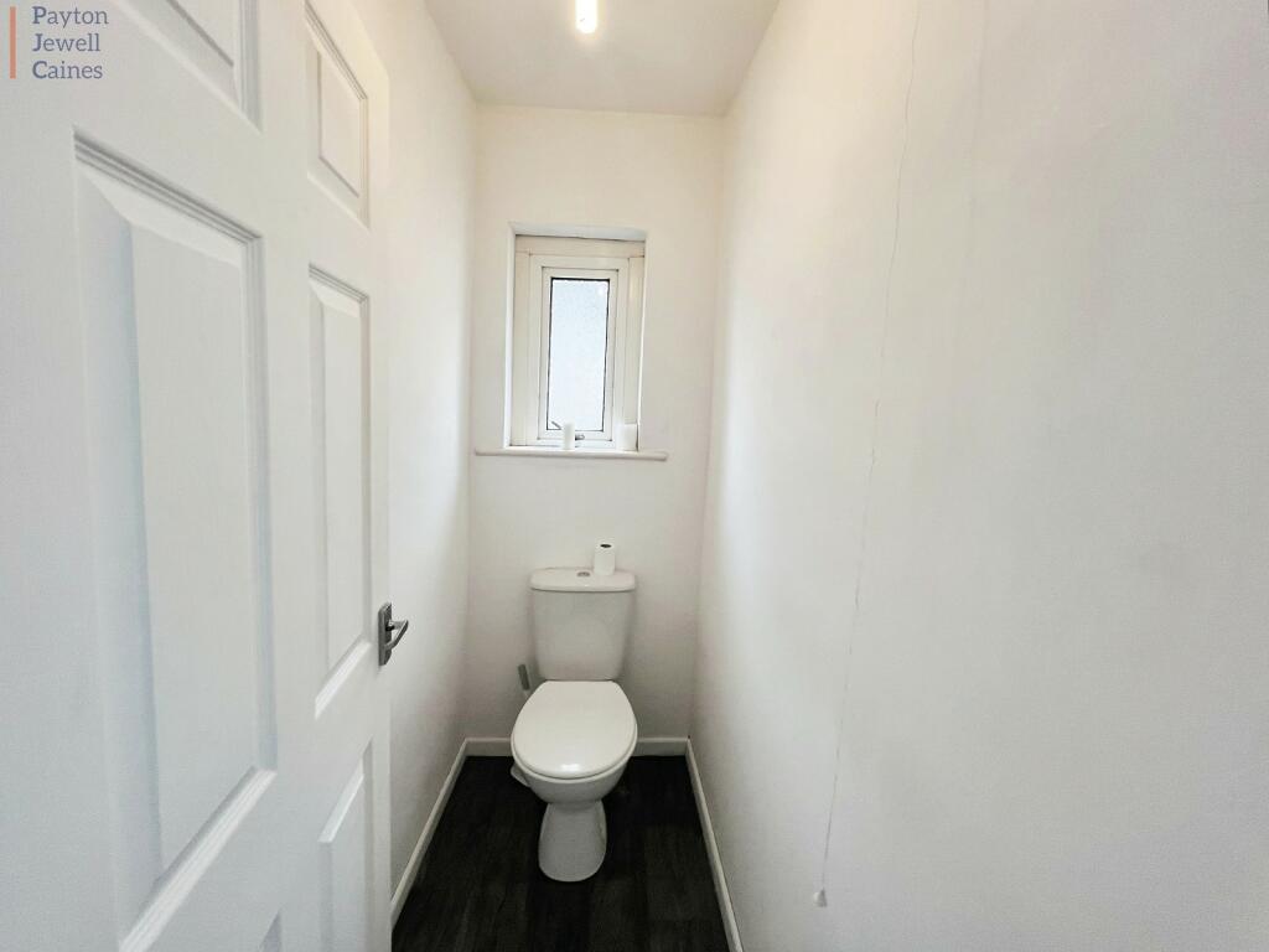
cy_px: 476
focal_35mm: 13
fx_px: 477
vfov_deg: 89.9
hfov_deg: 106.2
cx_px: 634
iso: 125
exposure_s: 1/100
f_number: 1.8
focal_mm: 1.57
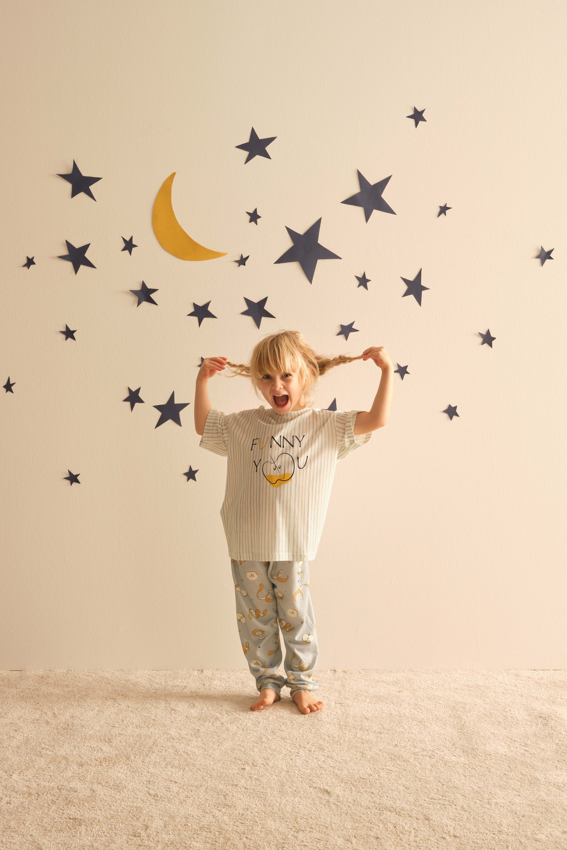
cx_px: 284
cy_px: 425
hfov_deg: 28.1
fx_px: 1134
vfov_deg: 41.1
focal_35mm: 48
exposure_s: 1/160
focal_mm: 32.1
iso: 200
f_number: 9
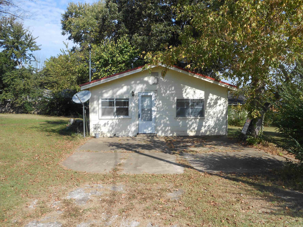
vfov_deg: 53.1
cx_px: 152
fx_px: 228
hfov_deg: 67.3
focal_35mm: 26
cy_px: 114
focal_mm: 4.6
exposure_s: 1/640
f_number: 3.5
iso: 80
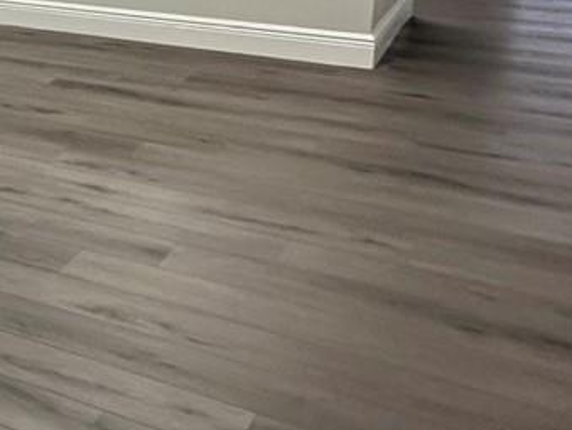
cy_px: 10
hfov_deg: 21.5
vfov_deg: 21.6
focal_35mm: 66
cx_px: -405
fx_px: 1092
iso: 250
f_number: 2.2
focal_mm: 2.22
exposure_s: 1/120
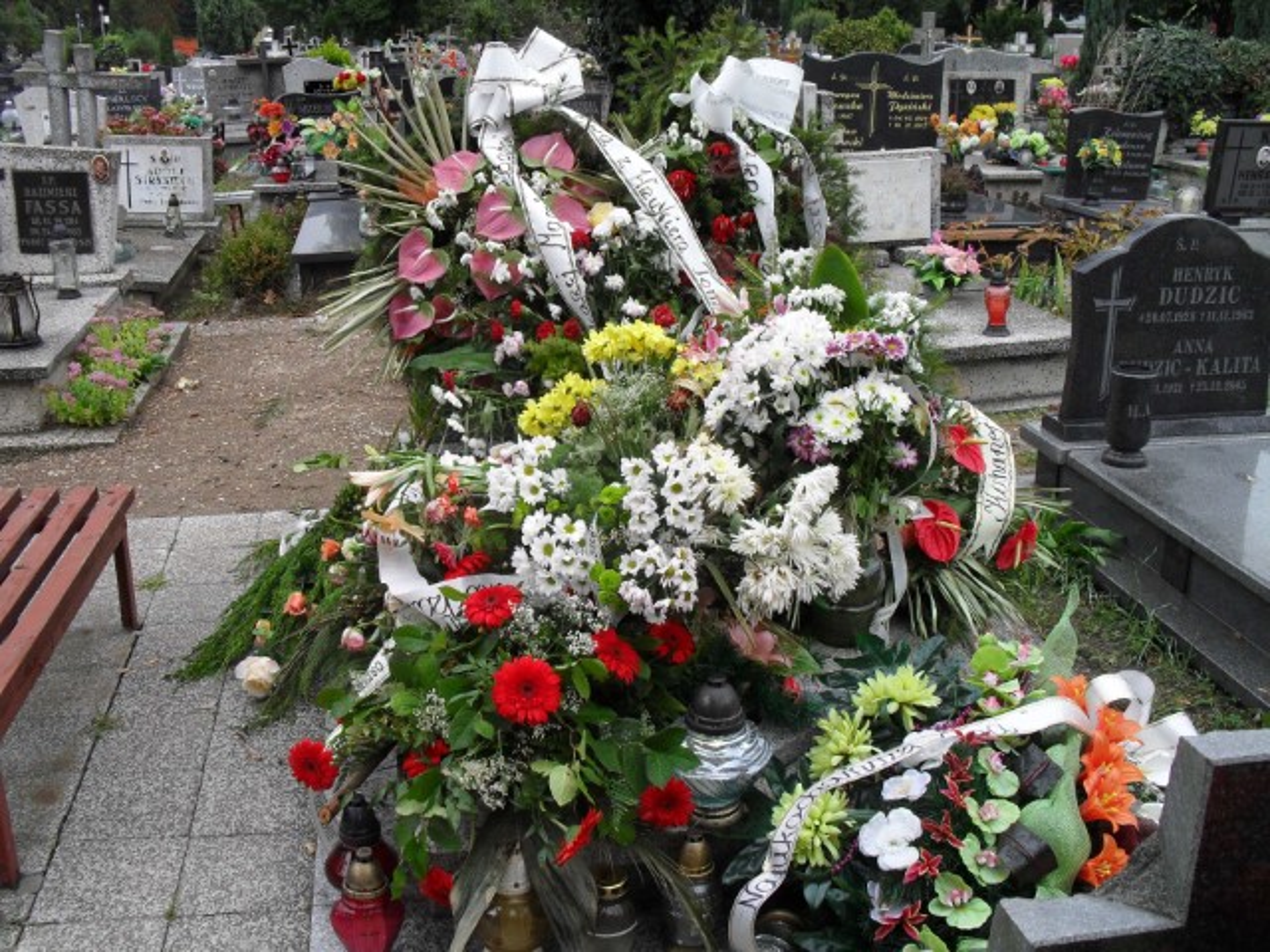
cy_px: 476
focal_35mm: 35
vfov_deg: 40.7
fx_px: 1284
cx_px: 635
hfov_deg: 52.6
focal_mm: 6.3
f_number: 3.2
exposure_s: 1/125
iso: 100
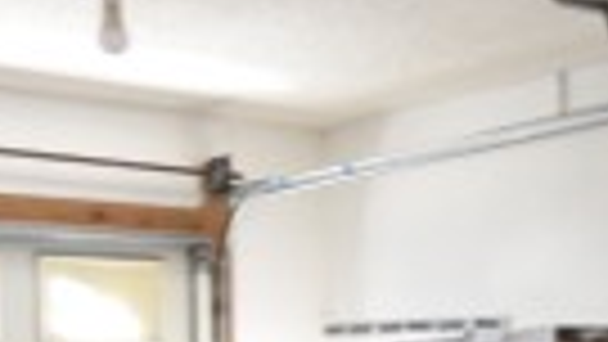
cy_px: 405
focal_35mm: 84
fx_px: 1354
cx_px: 608
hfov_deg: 24.2
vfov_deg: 14.0
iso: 800
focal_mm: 10
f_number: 3.5
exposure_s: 1/20
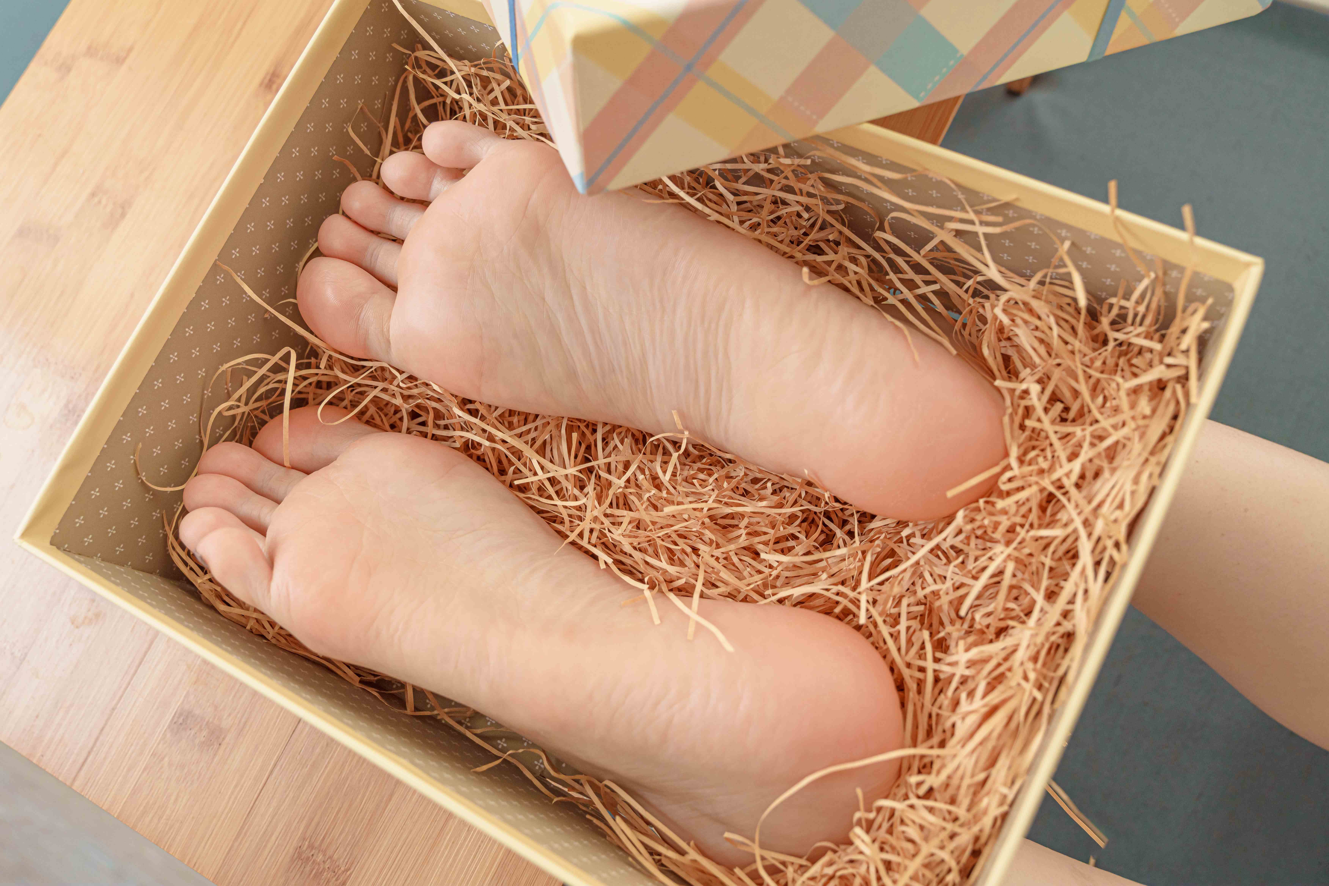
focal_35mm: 31
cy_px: 443
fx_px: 1144
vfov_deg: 42.3
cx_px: 664
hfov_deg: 60.3
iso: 320
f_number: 6.3
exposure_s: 1/60
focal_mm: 31
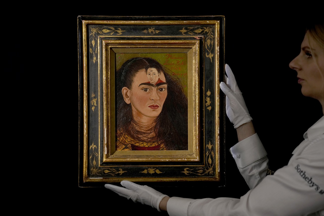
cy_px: 108
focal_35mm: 64
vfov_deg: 21.2
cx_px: 162
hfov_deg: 31.4
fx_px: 576
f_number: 2.8
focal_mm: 64
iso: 1600
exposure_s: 1/160
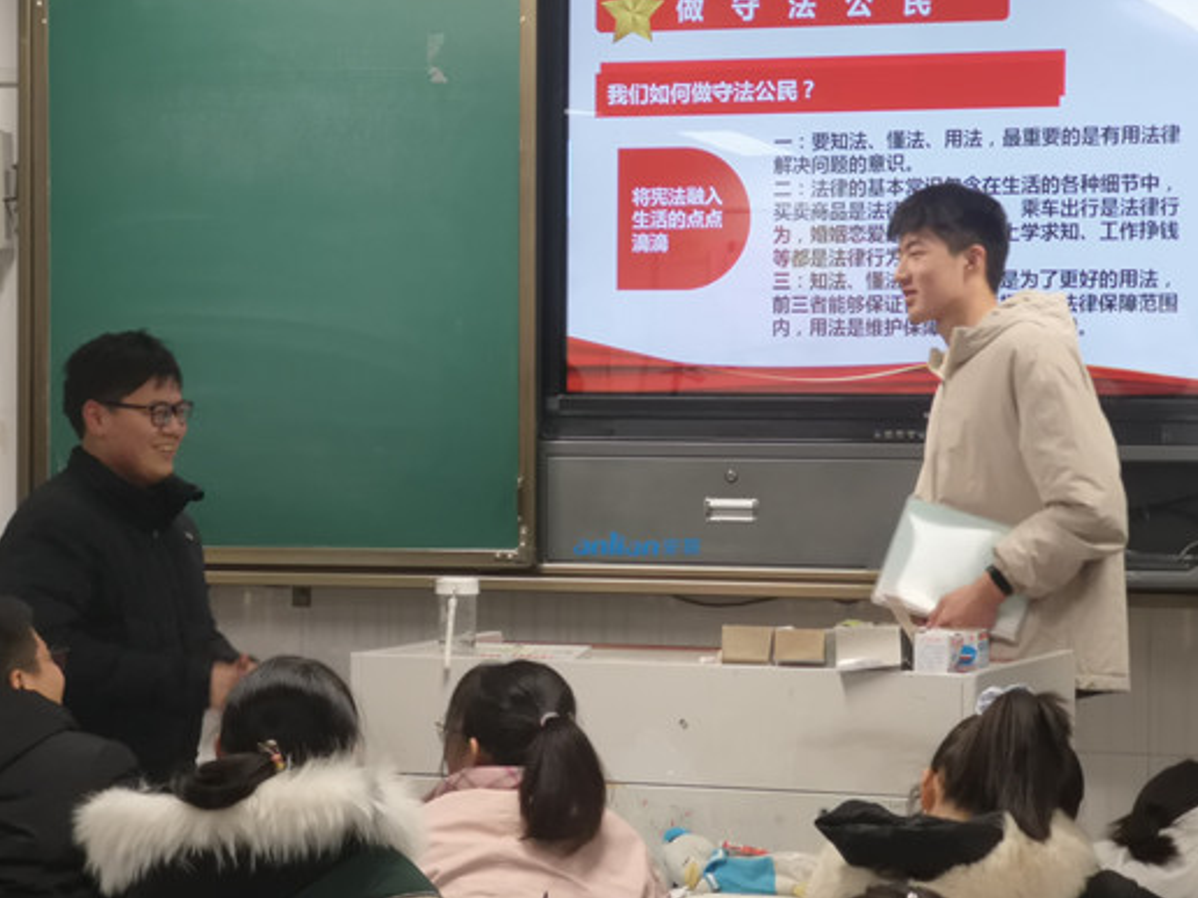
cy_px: 439
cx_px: 527
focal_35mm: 122
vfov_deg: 12.1
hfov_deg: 16.1
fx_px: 4222
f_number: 2.4
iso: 160
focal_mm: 7.48
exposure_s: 1/50
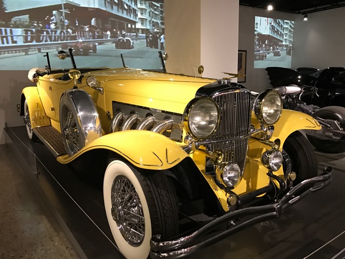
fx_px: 279
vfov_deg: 49.7
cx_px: 172
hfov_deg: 63.4
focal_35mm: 28
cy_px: 130
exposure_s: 1/14
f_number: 1.8
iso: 100
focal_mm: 3.99
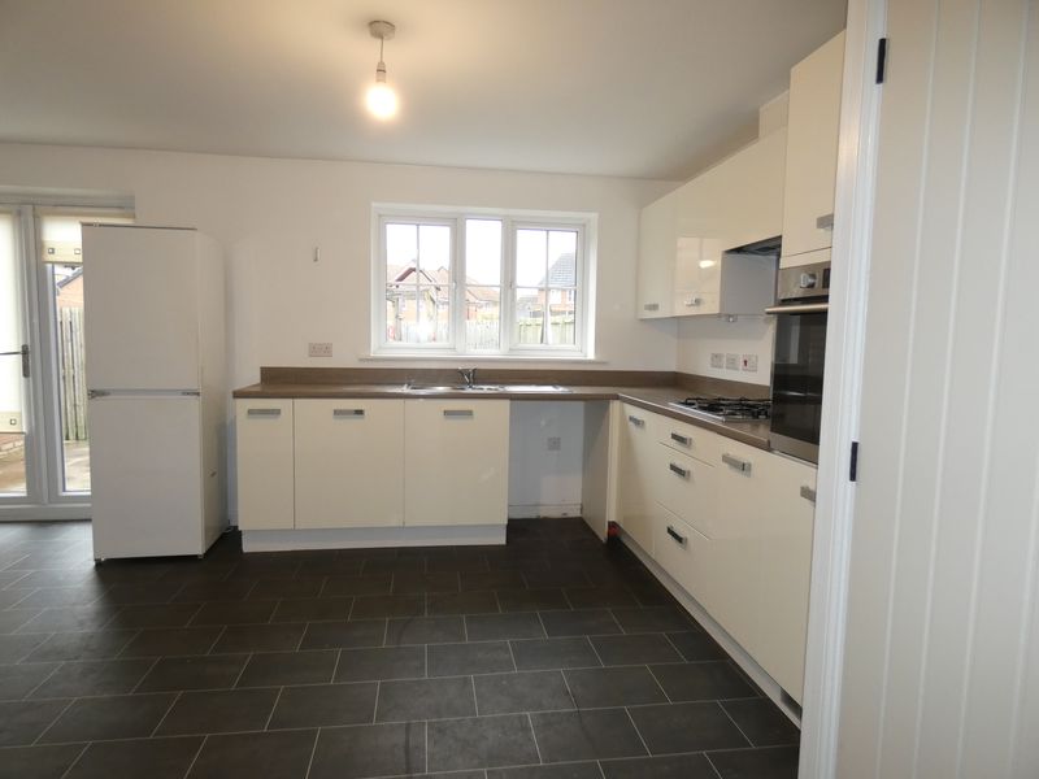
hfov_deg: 81.7
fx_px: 600
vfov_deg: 66.0
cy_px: 390
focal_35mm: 20
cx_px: 520
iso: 320
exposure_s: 1/60
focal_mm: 3.6
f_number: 2.8
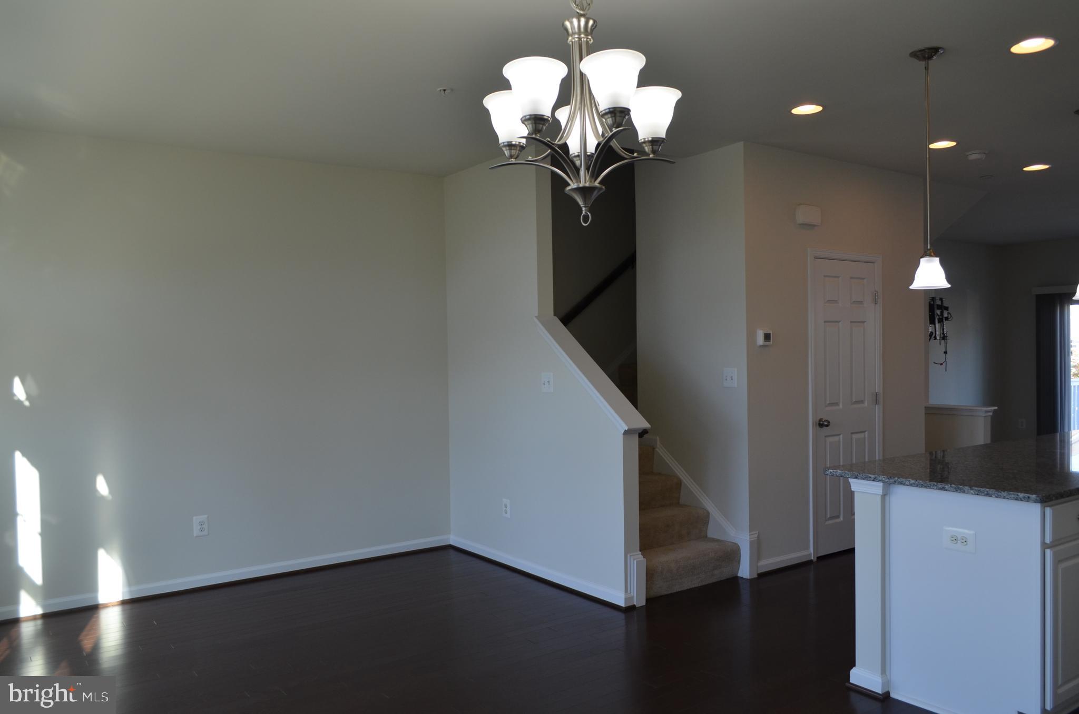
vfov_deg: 47.7
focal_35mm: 27
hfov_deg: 67.5
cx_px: 540
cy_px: 357
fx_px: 807
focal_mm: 18
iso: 280
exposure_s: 1/125
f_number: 5.6
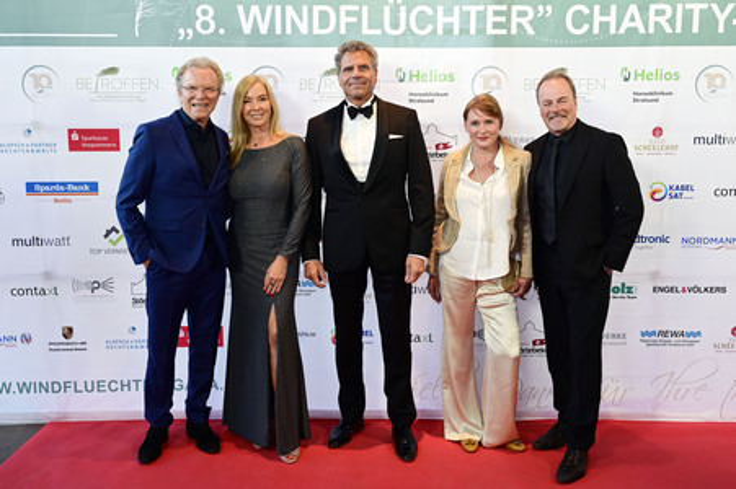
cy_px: 244
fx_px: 623
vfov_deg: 42.9
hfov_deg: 61.1
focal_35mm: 30
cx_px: 368
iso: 1250
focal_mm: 30.5
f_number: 5
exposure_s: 1/200
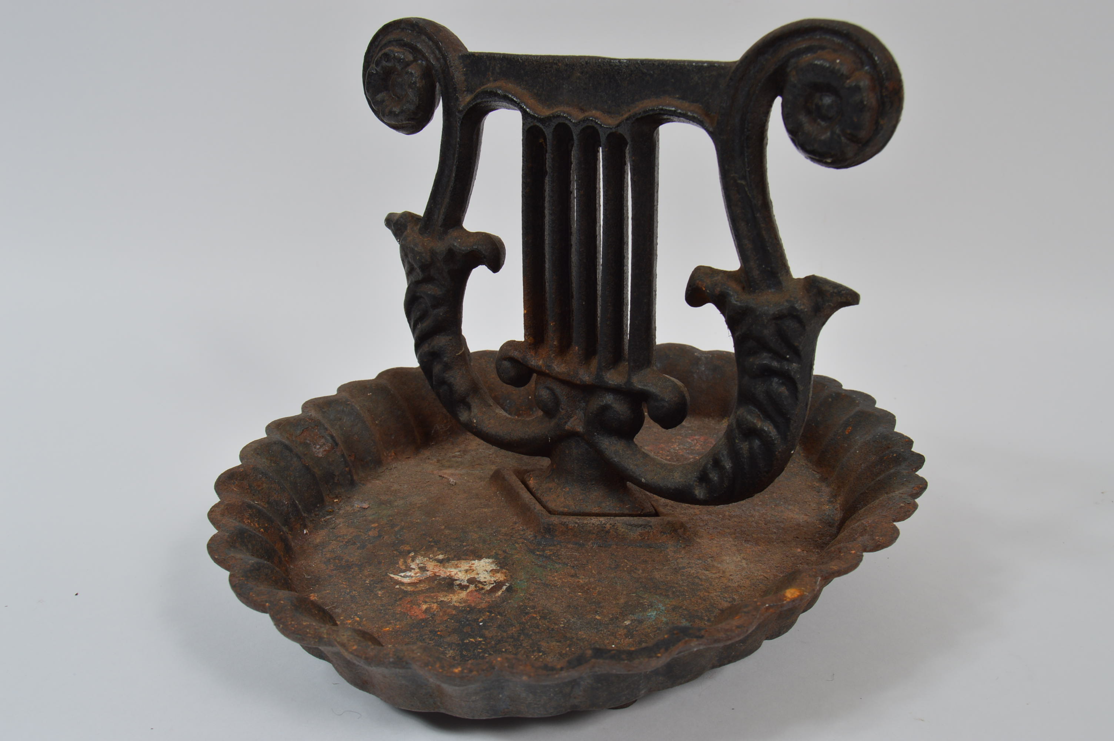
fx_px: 1067
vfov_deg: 38.3
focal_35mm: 34
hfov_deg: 55.1
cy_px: 370
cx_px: 557
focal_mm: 23
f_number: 9
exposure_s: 1/80
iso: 100
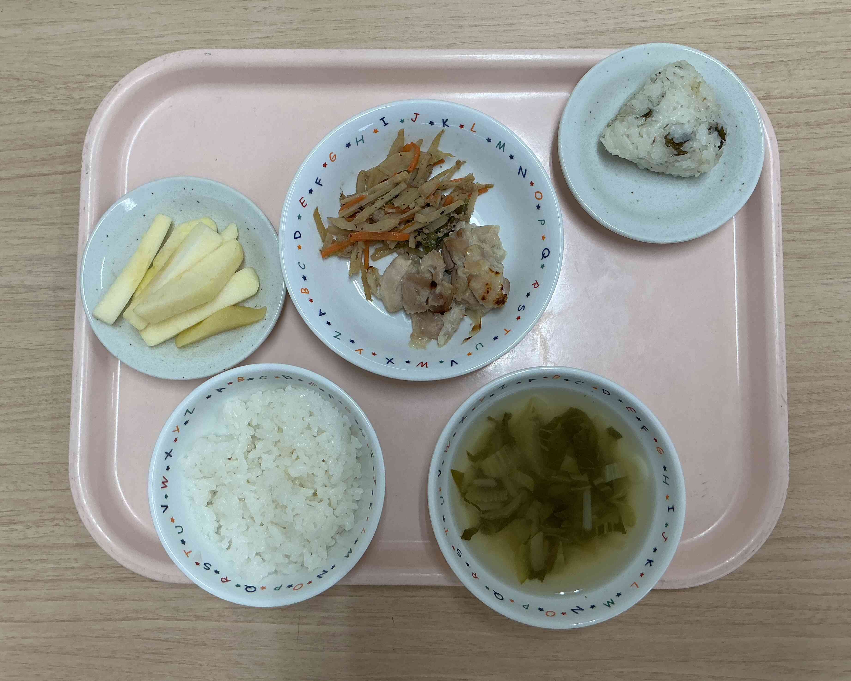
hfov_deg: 57.2
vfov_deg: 47.1
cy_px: 334
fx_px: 781
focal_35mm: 31
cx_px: 432
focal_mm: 3
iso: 40
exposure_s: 1/60
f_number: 1.8
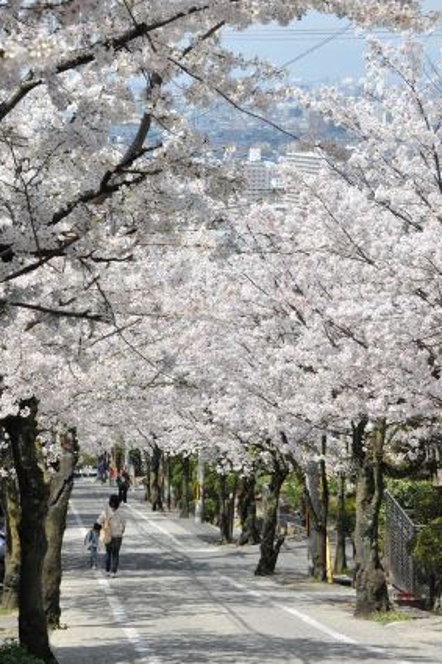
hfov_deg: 12.0
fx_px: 2101
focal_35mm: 114
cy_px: 334
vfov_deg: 18.0
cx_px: 218
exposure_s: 1/200
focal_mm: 72
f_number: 16
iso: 400
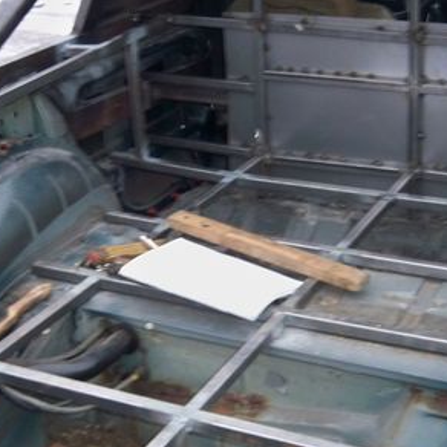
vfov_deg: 24.9
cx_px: 222
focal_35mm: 69
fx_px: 1008
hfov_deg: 25.0
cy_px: 152
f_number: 3.1
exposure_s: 1/30
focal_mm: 7.9
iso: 320
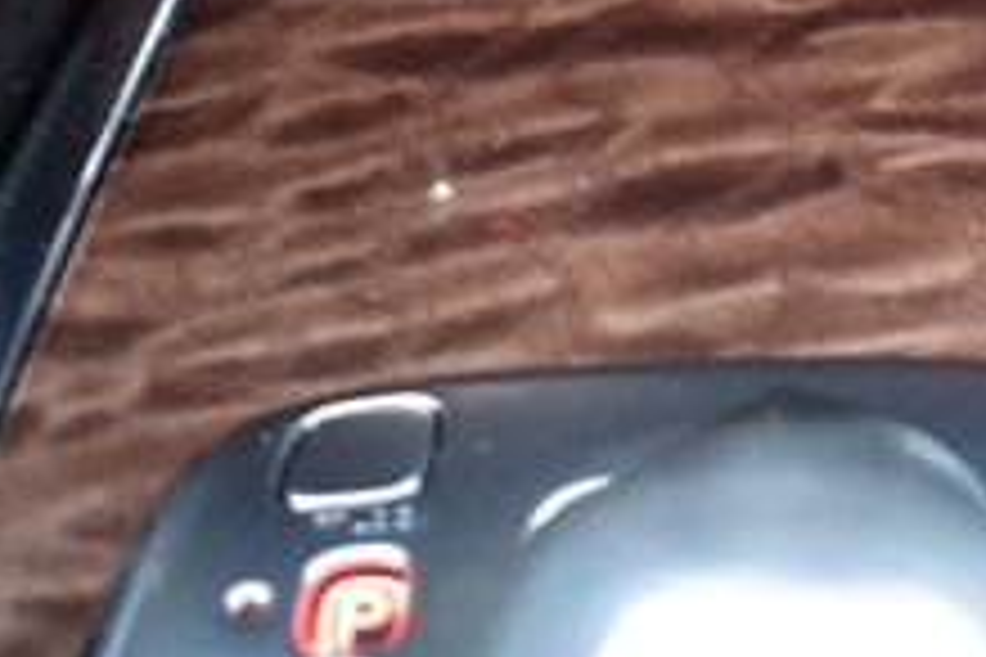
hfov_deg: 12.5
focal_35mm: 158
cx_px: 1364
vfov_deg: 8.6
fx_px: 4327
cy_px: -166
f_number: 4.8
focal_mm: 36
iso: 1600
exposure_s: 1/2
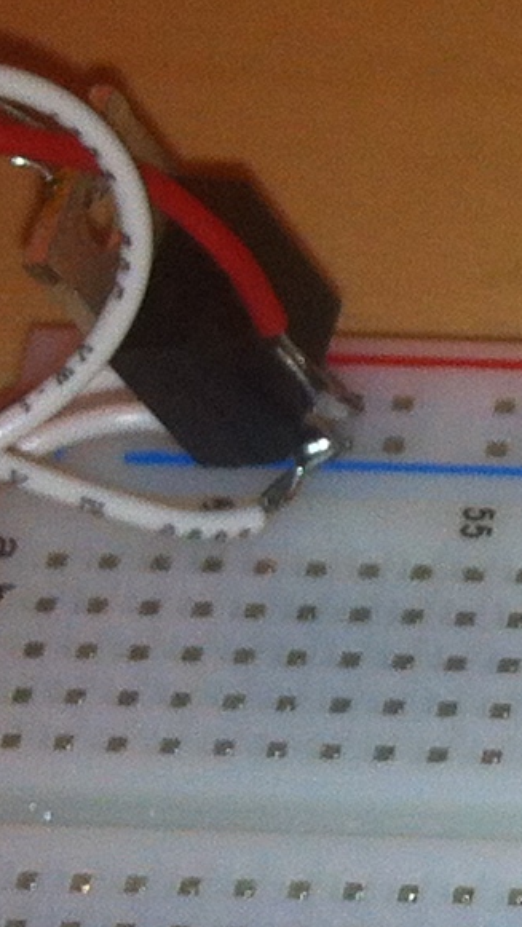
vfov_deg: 12.6
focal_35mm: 170
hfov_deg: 6.5
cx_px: 1542
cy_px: 775
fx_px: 4181
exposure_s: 1/107
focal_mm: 3.85
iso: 80
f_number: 2.8
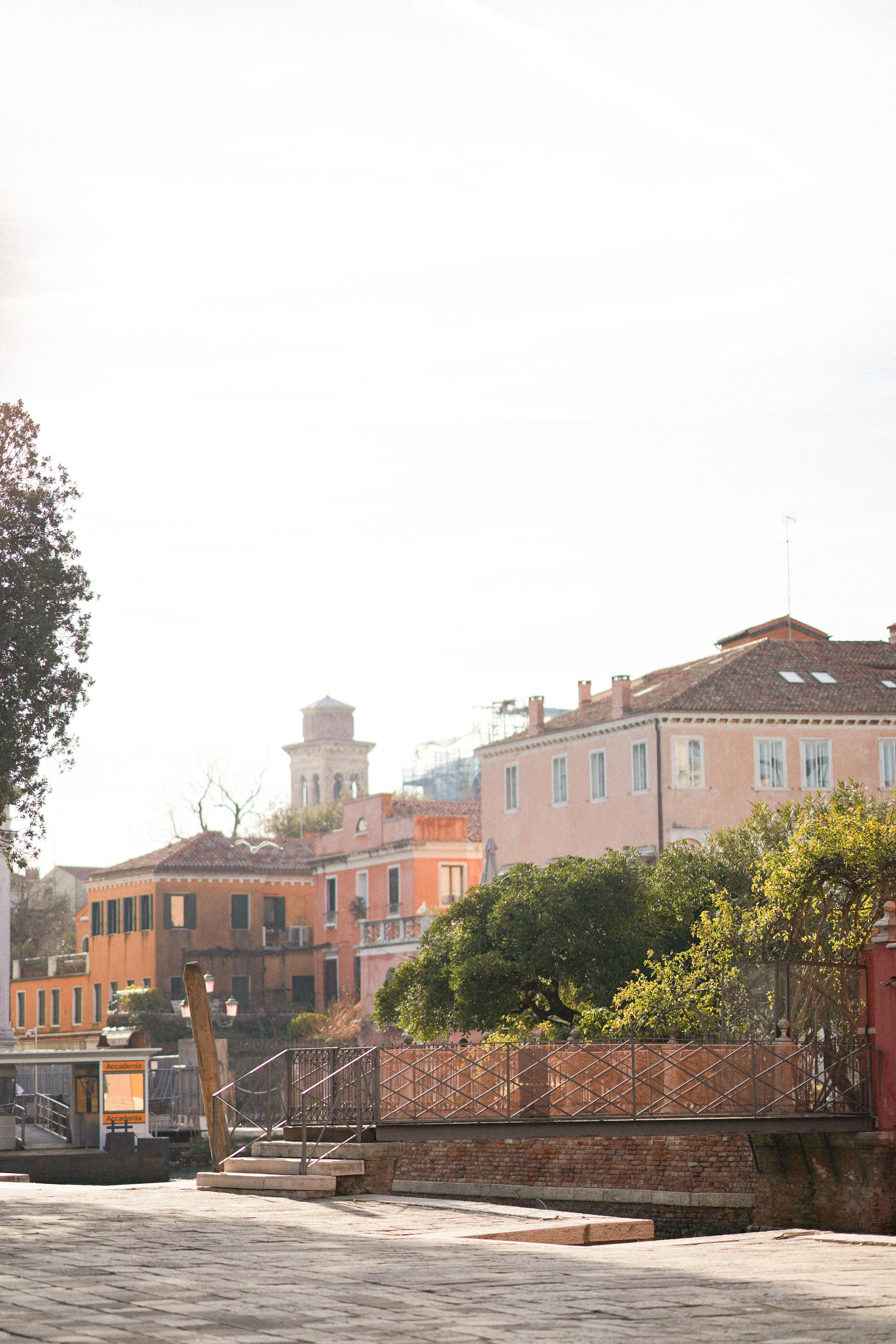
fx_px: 3173
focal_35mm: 85
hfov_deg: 16.1
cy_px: 672
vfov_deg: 23.9
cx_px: 448
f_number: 1.4
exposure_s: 1/8000
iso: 100
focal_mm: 85
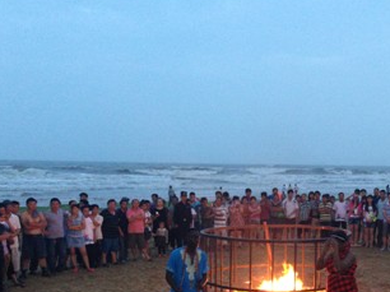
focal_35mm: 54
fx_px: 608
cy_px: 221
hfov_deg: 34.8
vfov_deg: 26.6
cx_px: 294
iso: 250
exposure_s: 1/20
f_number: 2.4
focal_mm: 4.13
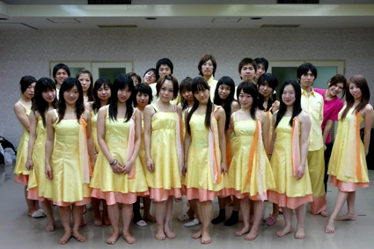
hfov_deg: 48.5
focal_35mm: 40
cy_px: 139
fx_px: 415
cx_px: 188
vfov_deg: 33.3
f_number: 3.8
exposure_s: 1/30
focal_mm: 6.2
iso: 160
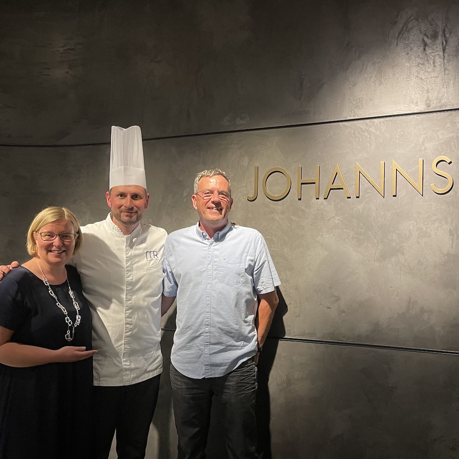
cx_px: 312
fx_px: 570
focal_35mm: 38
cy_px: 253
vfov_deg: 43.8
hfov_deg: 43.1
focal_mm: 5.1
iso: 200
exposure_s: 1/50
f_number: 1.6
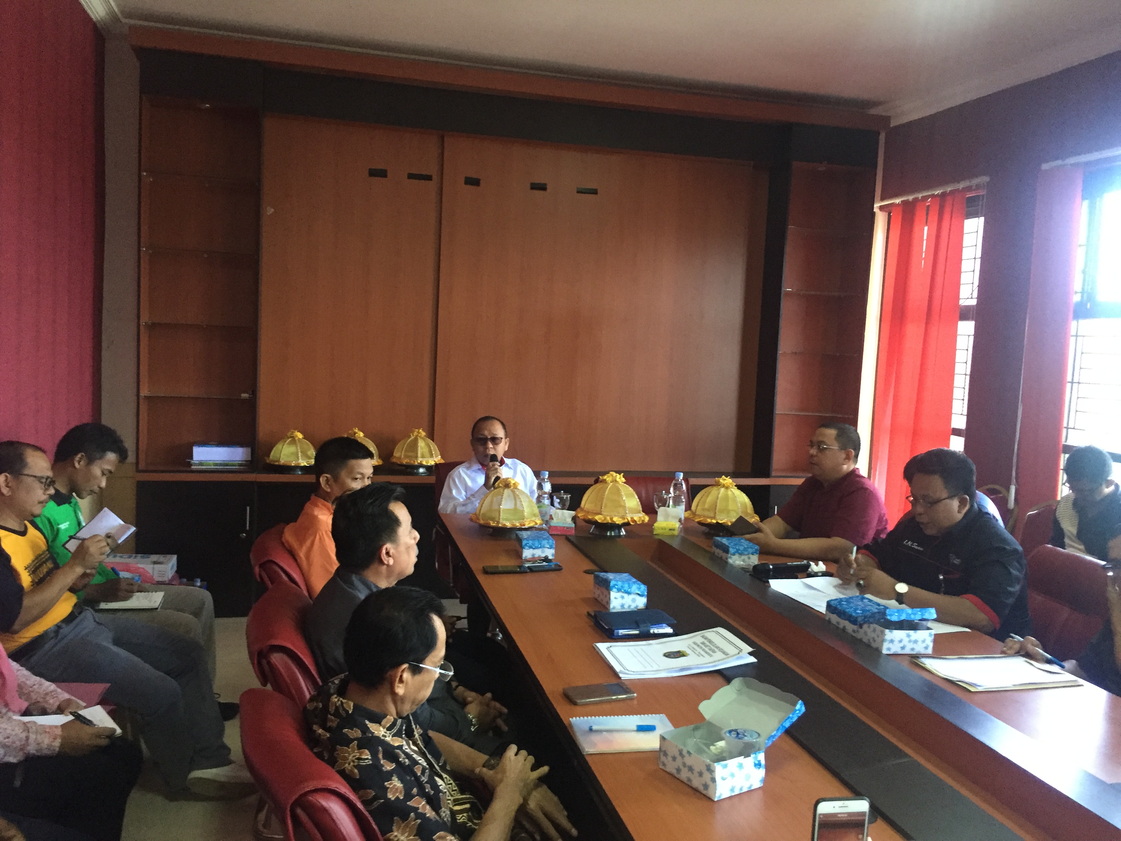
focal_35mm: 29
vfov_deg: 48.2
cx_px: 560
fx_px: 939
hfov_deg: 61.7
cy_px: 420
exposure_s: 1/17
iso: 250
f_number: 2.2
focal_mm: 4.15
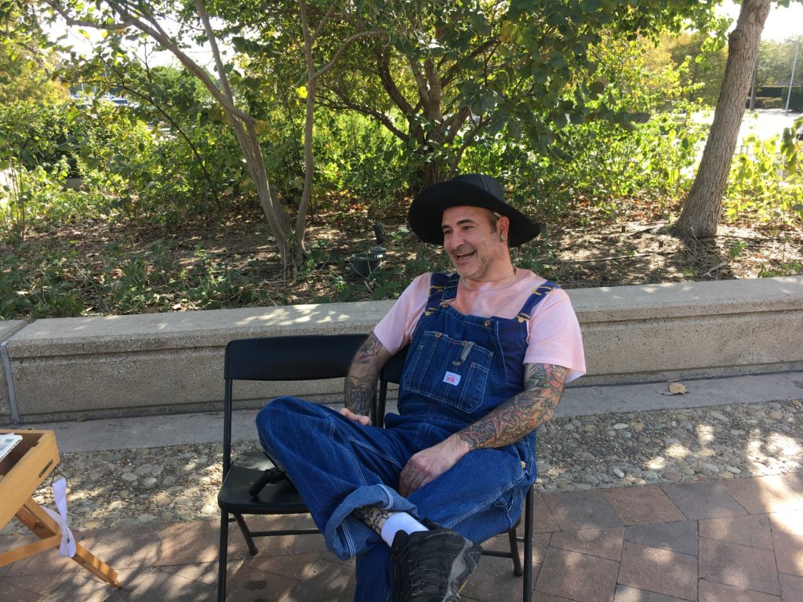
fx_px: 673
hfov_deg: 61.7
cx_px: 402
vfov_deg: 48.2
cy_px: 301
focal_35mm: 29
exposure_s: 1/189
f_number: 2.2
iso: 25
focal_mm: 4.15
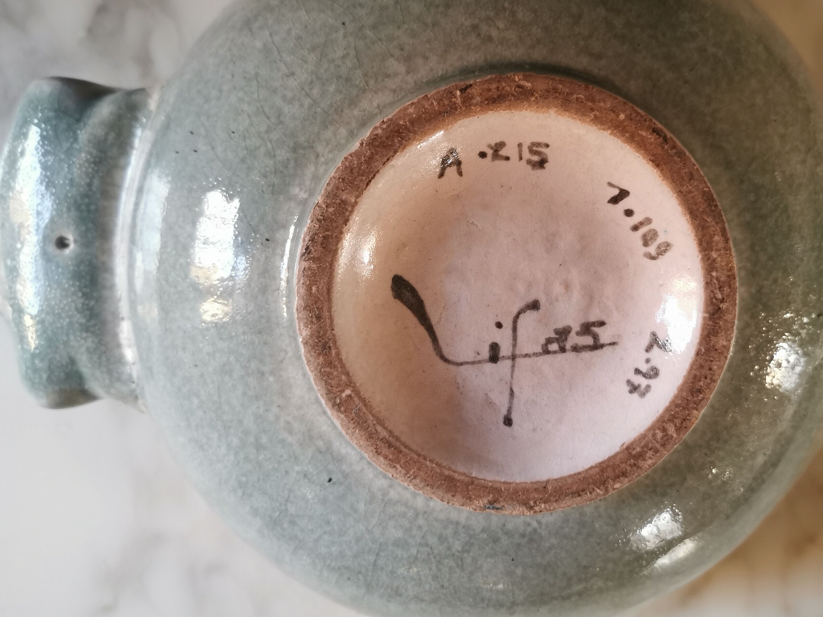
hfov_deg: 47.6
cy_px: 257
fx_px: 927
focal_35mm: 39
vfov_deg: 36.7
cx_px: 497
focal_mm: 5.58
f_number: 1.8
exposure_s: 1/33.3
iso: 320
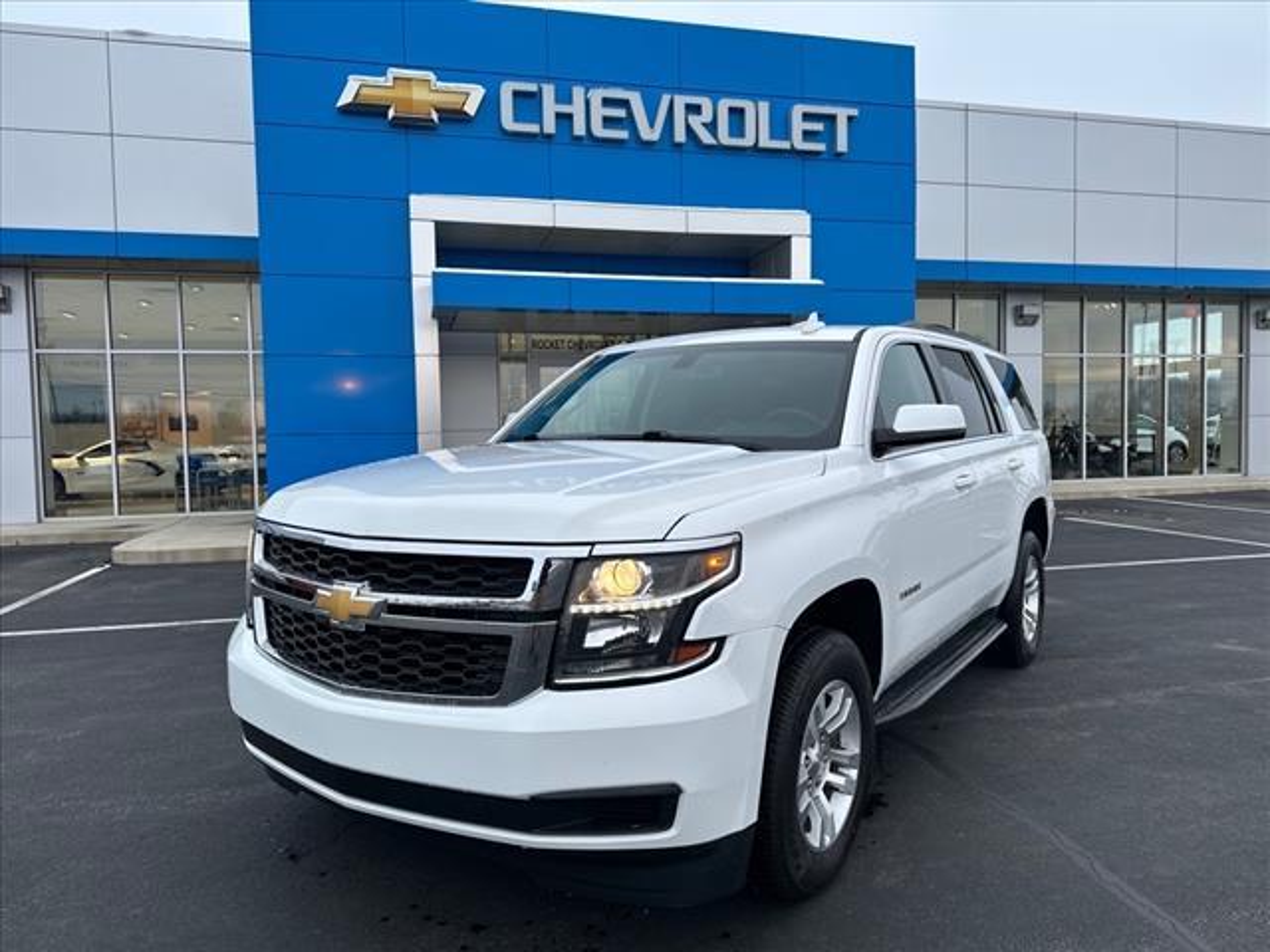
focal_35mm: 24
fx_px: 881
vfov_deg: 56.8
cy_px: 476
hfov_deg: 71.6
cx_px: 635
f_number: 1.78
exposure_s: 1/218
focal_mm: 6.86
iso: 64
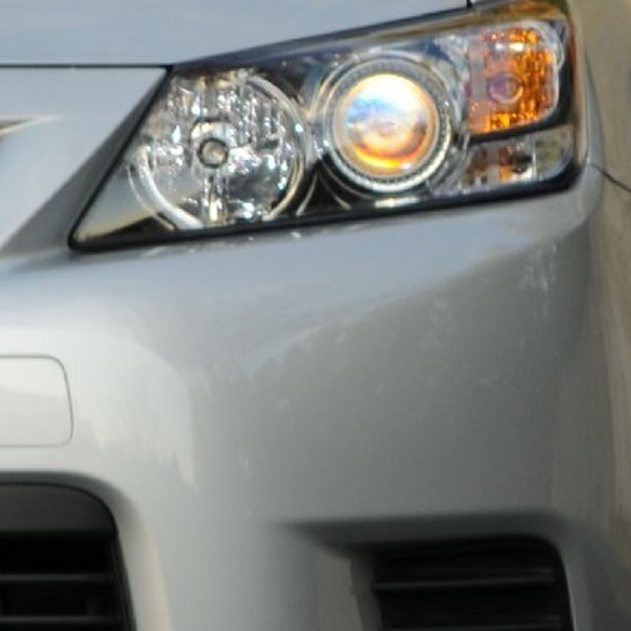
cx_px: -520
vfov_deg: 2.1
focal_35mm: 823
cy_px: 263
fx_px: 16973
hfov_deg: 2.1
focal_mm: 110
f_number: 8
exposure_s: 1/60
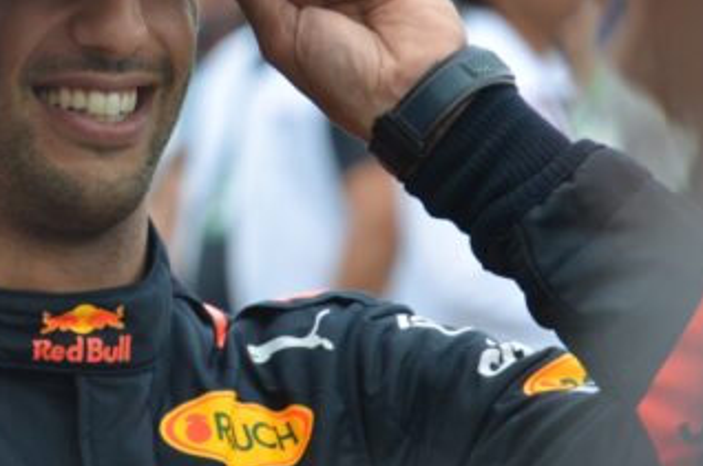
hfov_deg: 4.7
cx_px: 144
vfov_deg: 3.1
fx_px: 8639
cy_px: -6
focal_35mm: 443
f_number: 6
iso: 800
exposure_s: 1/500
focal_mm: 135
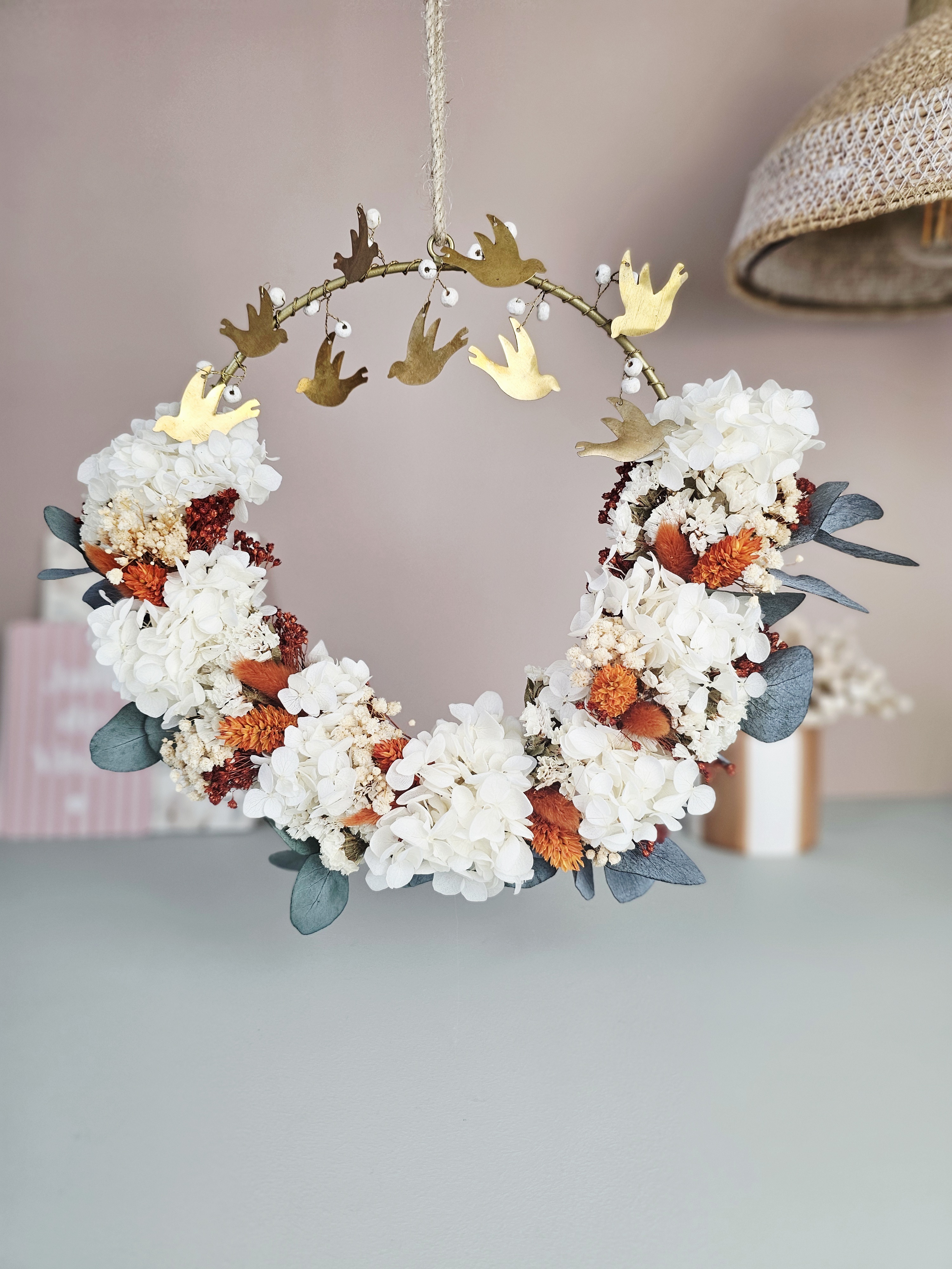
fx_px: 843
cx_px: 476
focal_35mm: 23
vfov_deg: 73.9
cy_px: 634
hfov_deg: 58.9
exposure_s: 1/101
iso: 100
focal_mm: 6.3
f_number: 1.7
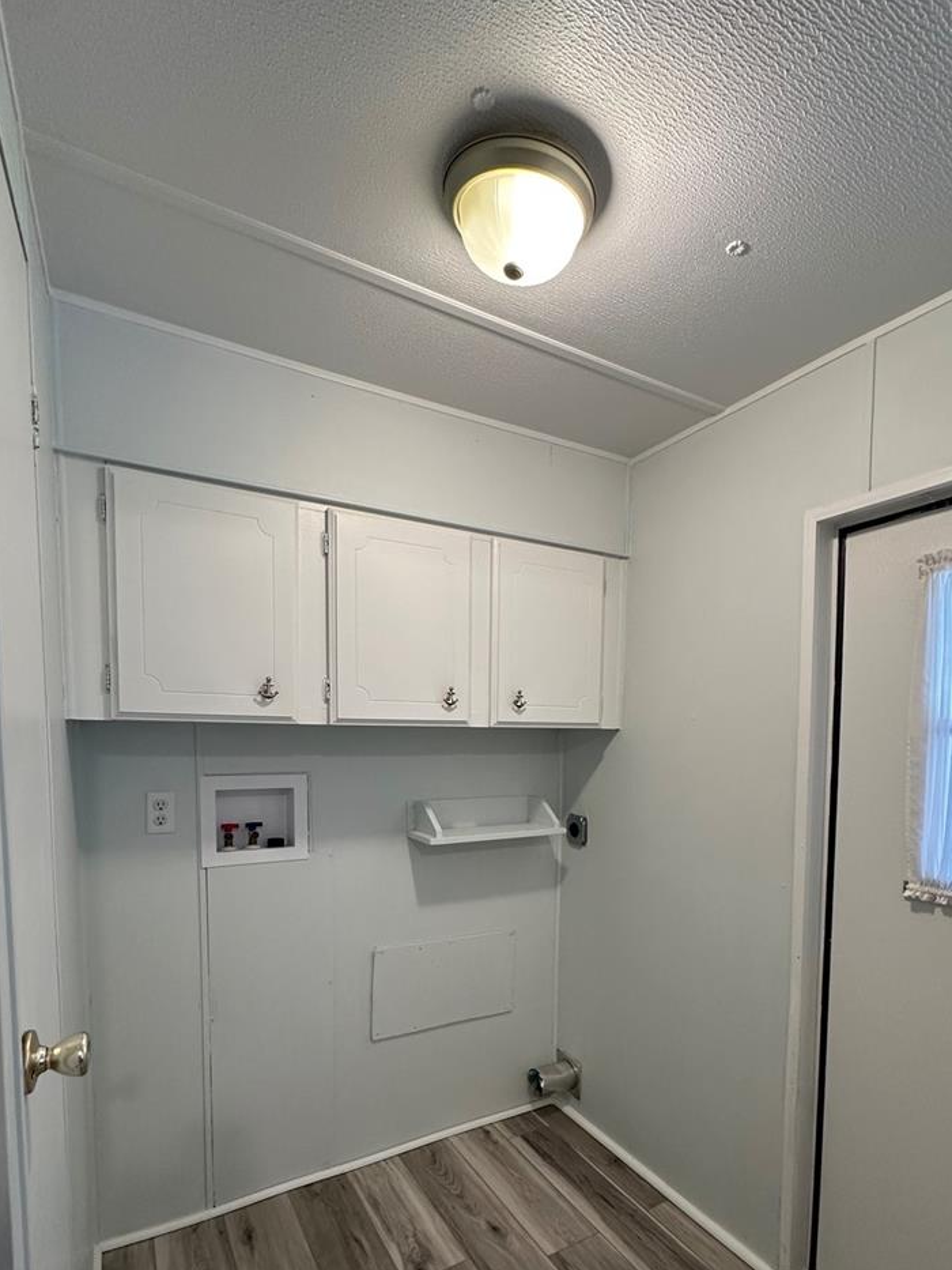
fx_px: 660
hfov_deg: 71.6
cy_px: 783
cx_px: 499
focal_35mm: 18
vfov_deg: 86.3
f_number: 2.2
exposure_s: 1/60
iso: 160
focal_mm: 2.22
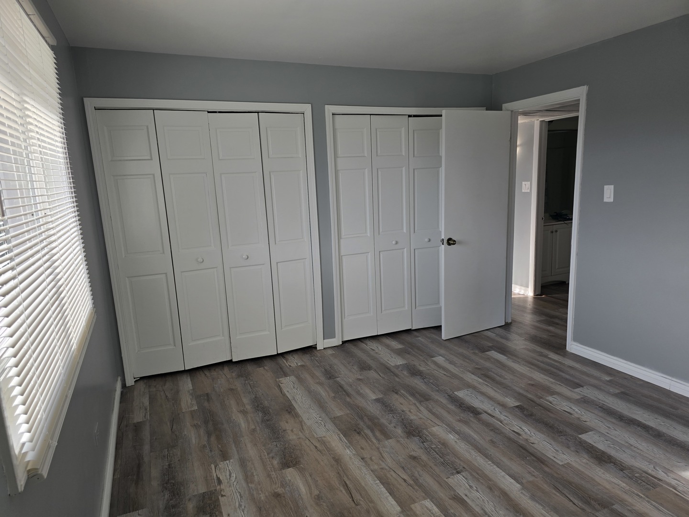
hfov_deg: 73.9
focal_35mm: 23
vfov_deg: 58.9
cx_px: 344
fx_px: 458
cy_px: 258
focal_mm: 6.3
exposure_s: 1/180
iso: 40
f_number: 1.7
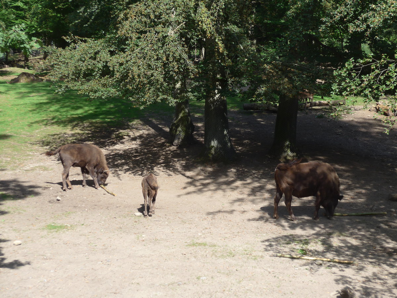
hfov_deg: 22.8
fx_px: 986
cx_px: 198
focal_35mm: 86
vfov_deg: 17.2
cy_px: 149
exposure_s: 1/160
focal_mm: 17
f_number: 4.5
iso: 80
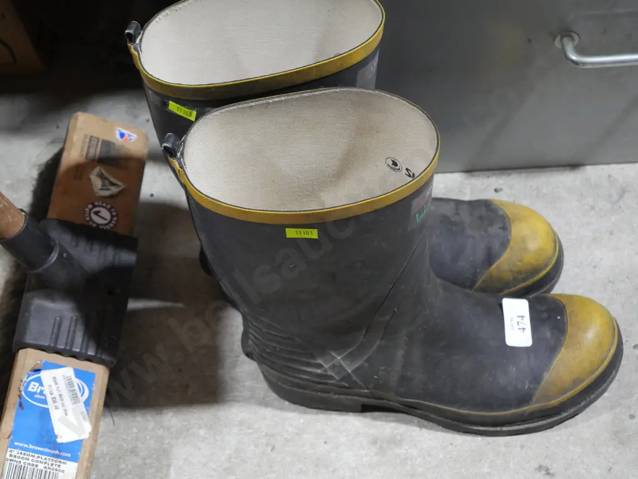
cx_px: 319
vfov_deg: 20.5
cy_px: 240
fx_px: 1328
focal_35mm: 72
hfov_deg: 27.0
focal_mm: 36
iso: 2000
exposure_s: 1/80
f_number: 5.5
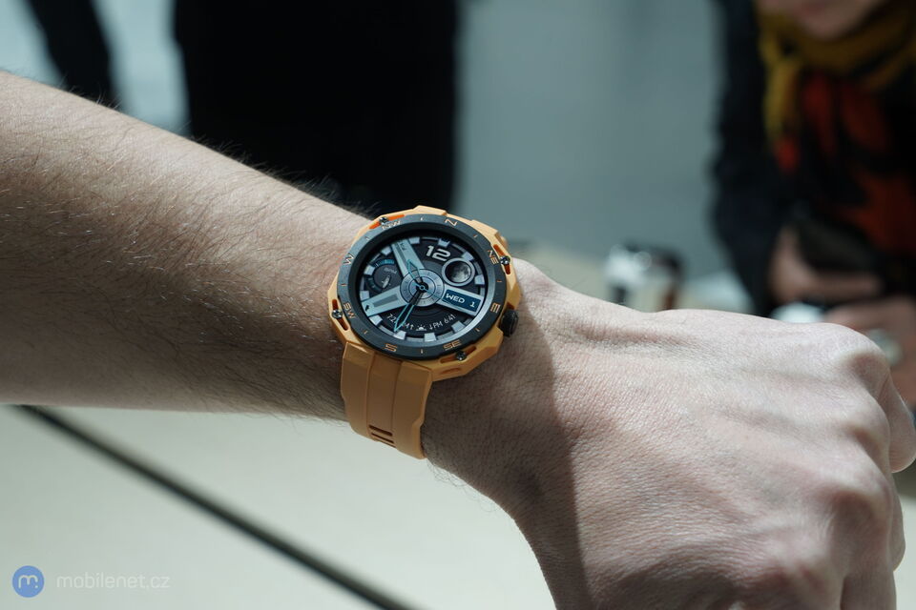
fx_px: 1781
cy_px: 305
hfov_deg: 28.8
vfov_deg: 19.5
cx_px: 458
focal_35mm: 70
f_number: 8
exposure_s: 1/160
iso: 800
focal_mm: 70
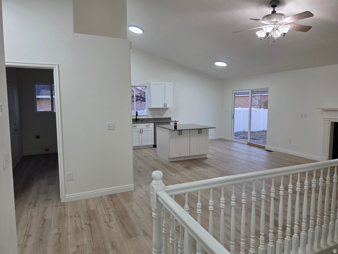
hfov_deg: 73.9
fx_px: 225
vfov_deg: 58.9
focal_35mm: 23
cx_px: 169
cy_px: 127
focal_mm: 6.3
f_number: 1.7
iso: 160
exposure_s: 1/120
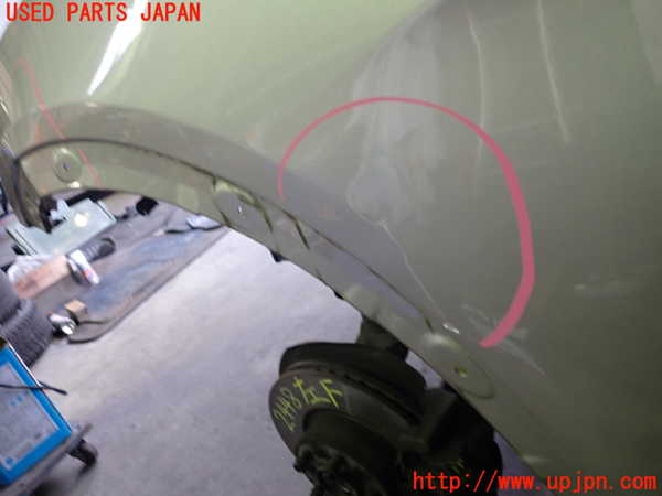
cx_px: 331
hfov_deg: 60.0
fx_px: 574
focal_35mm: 30
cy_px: 248
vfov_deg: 46.8
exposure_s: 1/30
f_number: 2.3
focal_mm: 5.4
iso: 250
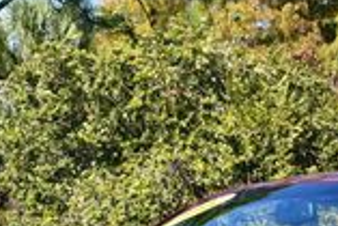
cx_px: 301
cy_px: 280
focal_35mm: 286
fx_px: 2688
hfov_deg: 7.2
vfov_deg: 4.8
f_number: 8
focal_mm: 35
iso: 140
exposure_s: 1/250
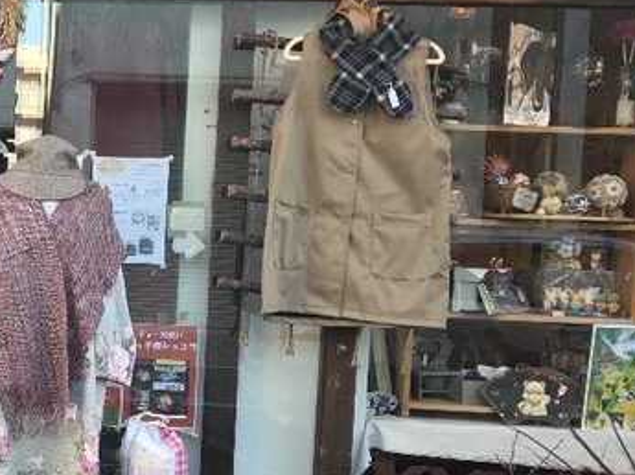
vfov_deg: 22.5
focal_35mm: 65
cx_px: -75
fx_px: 1191
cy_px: 295
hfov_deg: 27.2
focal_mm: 3.99
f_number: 1.8
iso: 25
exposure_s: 1/100
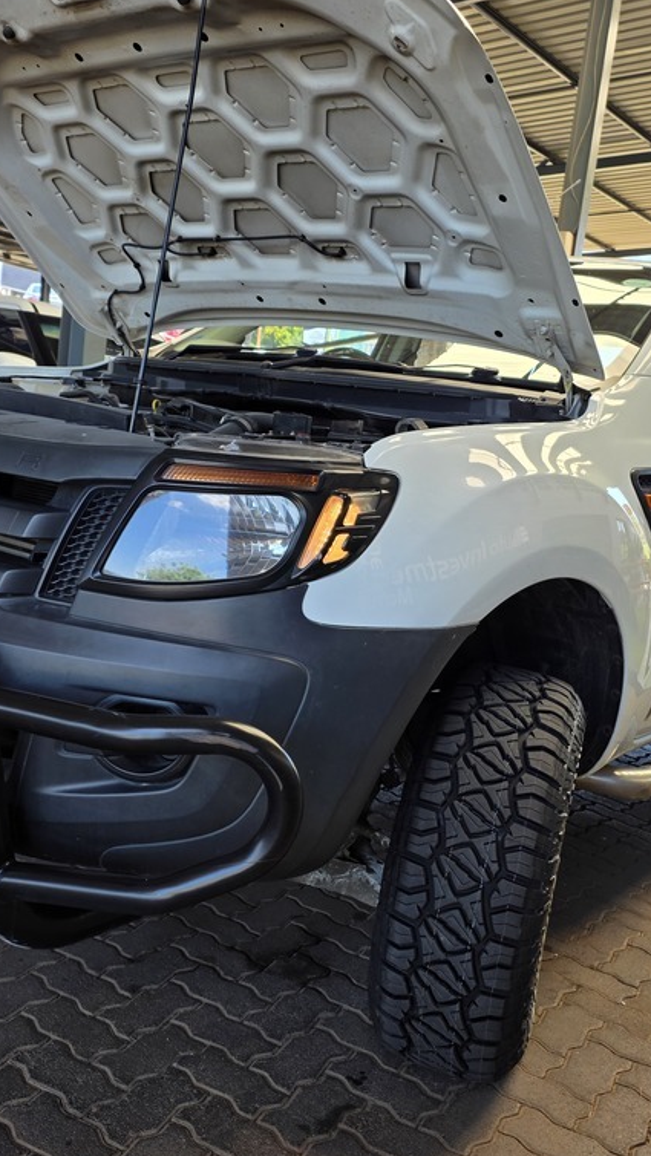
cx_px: 322
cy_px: 583
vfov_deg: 58.0
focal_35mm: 34
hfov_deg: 34.7
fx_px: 1043
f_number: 1.7
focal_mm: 6.25
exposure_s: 1/359
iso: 50
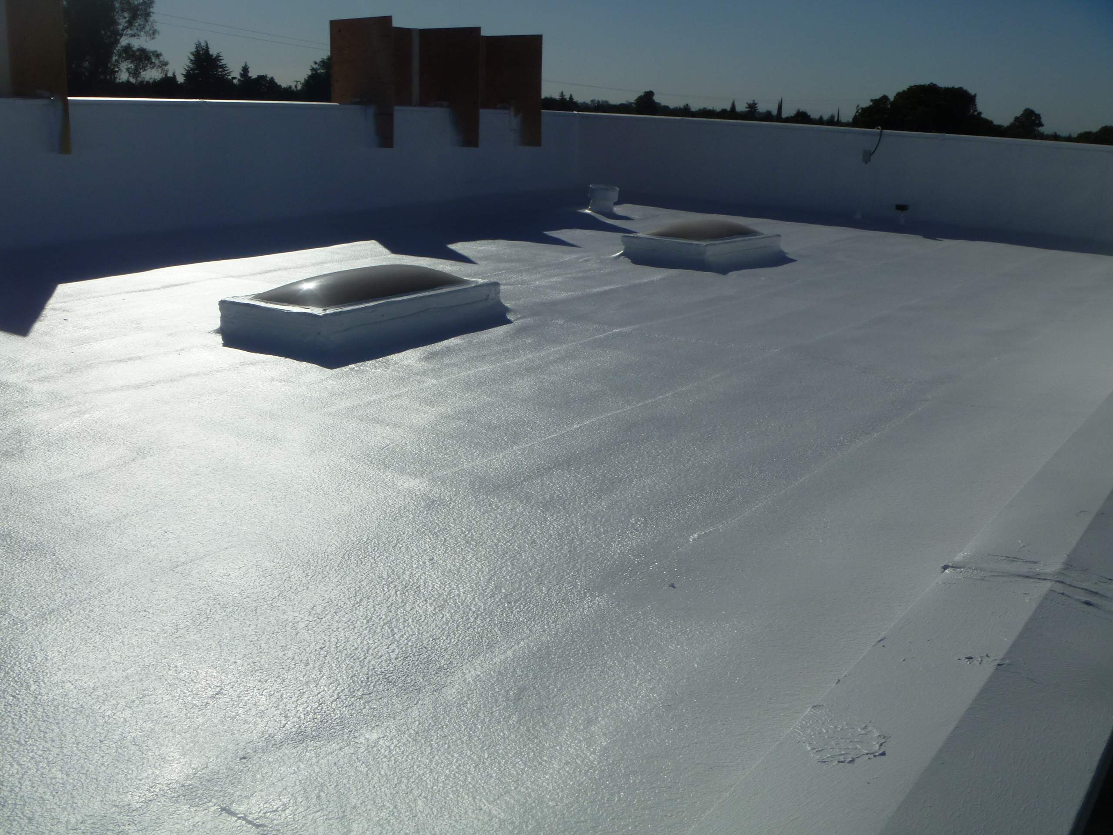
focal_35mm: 35
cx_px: 556
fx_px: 1125
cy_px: 418
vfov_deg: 40.7
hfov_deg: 52.6
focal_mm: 6.3
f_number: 5.6
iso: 80
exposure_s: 1/1600
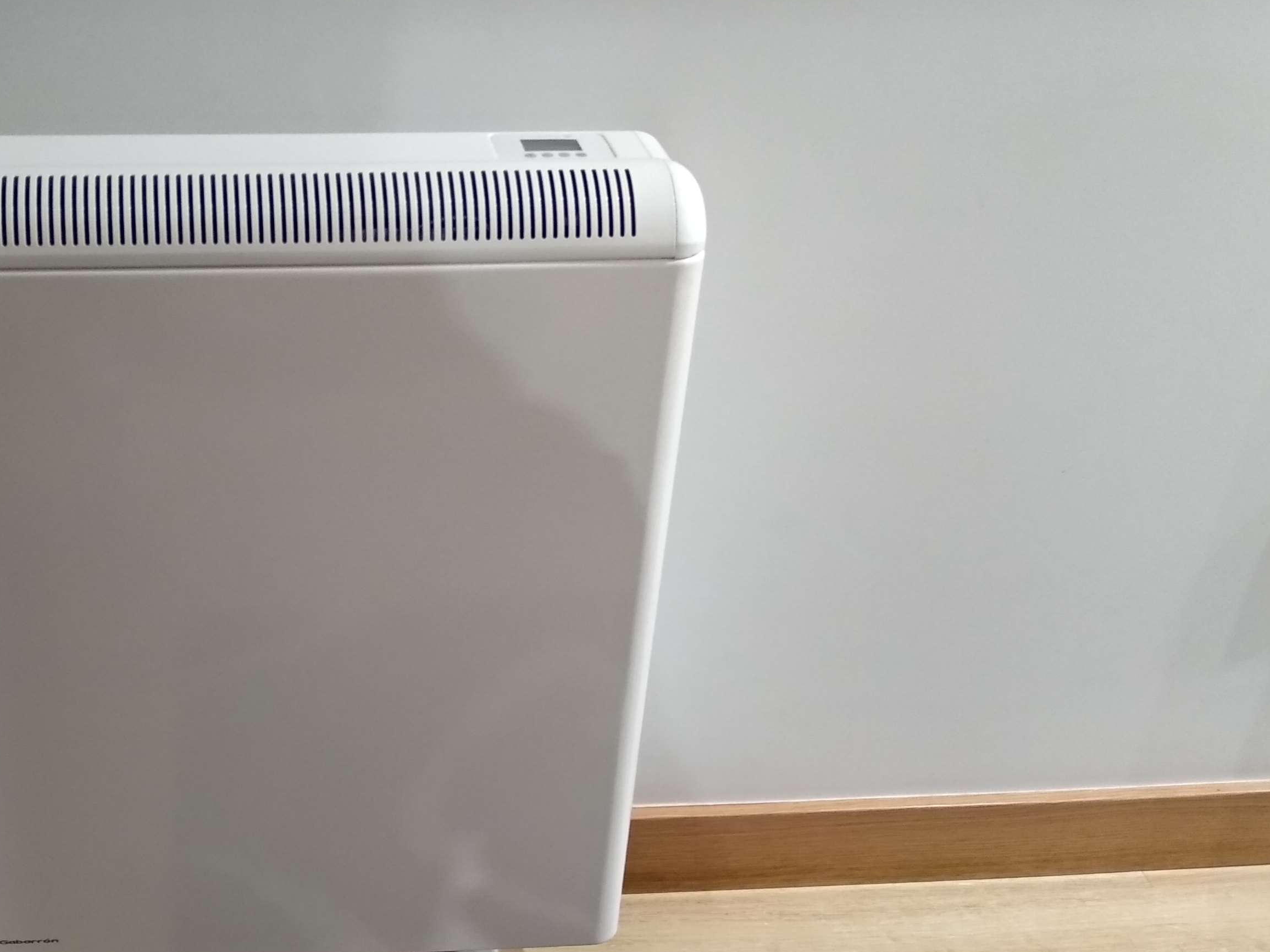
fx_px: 1651
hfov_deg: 41.2
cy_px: 606
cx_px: 370
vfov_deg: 32.0
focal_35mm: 45
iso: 1600
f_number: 2.2
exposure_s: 1/17
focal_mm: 3.83
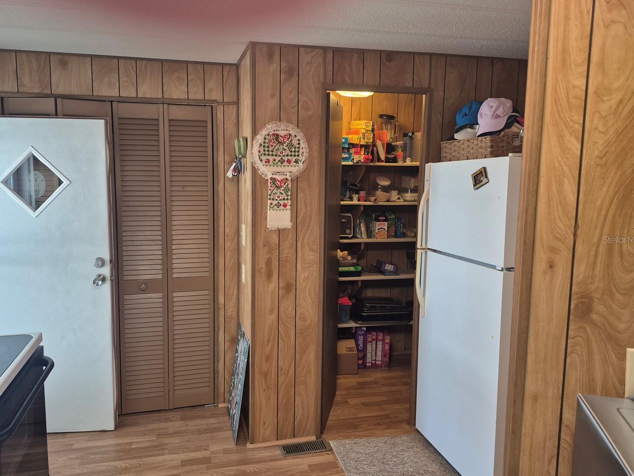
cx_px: 287
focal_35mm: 26
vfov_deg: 53.1
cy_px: 239
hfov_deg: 67.1
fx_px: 476
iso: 200
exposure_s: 1/120
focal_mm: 5.4
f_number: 1.8
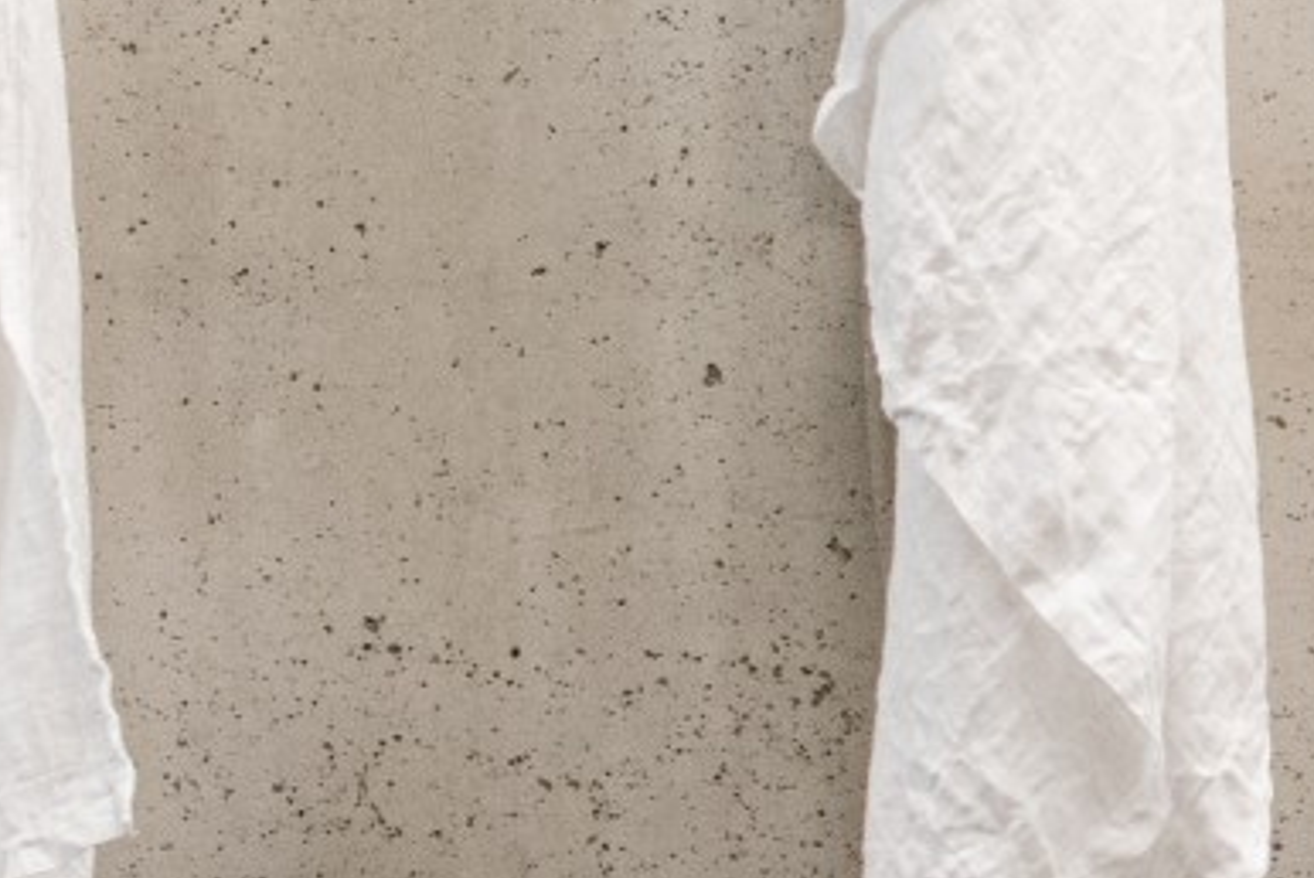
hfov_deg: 6.2
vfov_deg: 4.4
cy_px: 527
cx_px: 3431
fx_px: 11360
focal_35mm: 311
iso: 800
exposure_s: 1/320
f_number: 3.2
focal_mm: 50
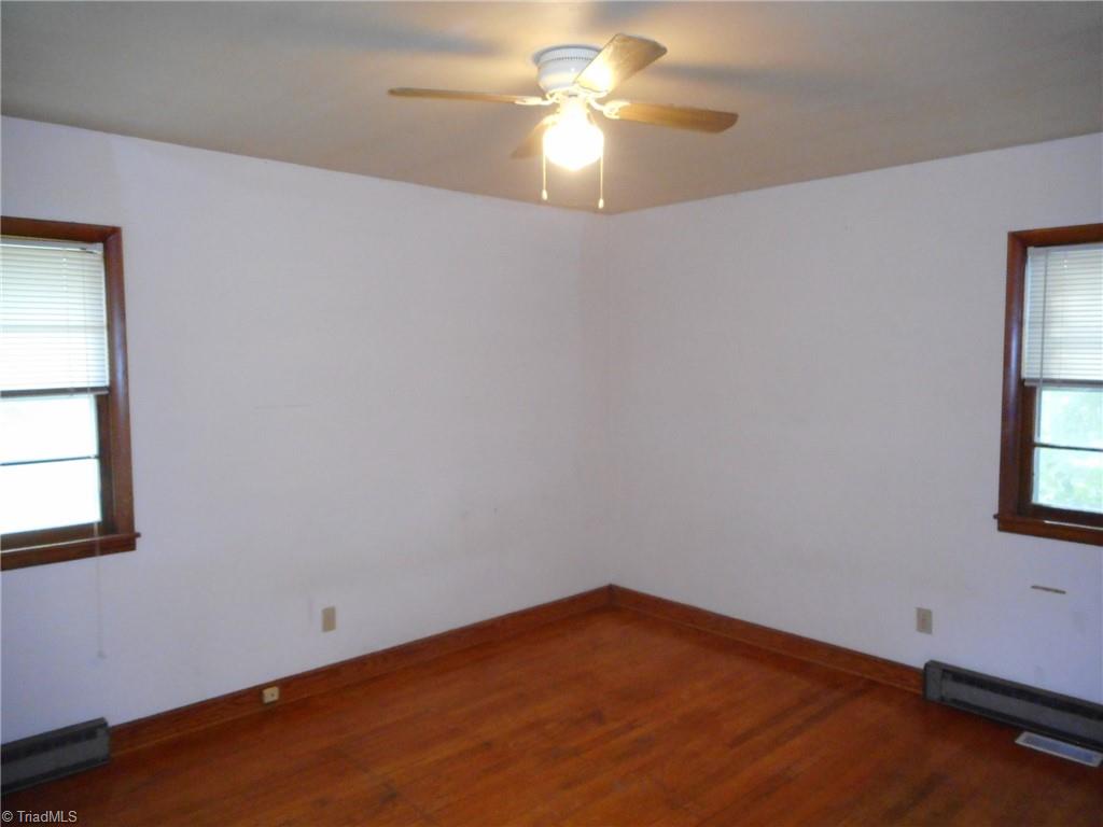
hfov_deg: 69.4
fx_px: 797
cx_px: 552
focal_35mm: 25
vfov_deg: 54.9
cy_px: 414
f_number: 3.7
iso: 560
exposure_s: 1/25
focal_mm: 4.5
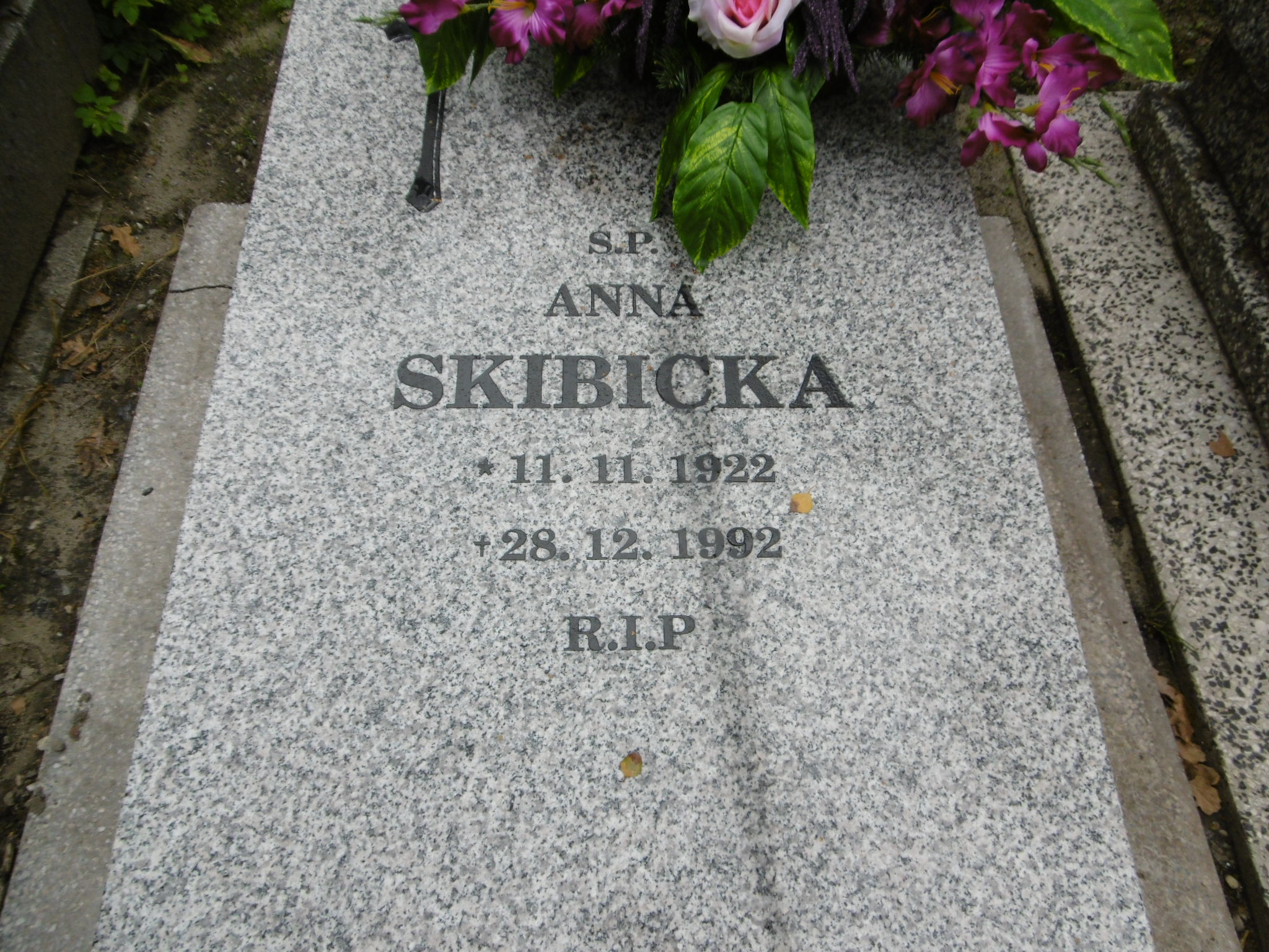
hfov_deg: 71.6
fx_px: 880
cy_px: 476
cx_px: 634
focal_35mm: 24
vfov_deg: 56.8
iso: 100
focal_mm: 4.3
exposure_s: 1/200
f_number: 3.1
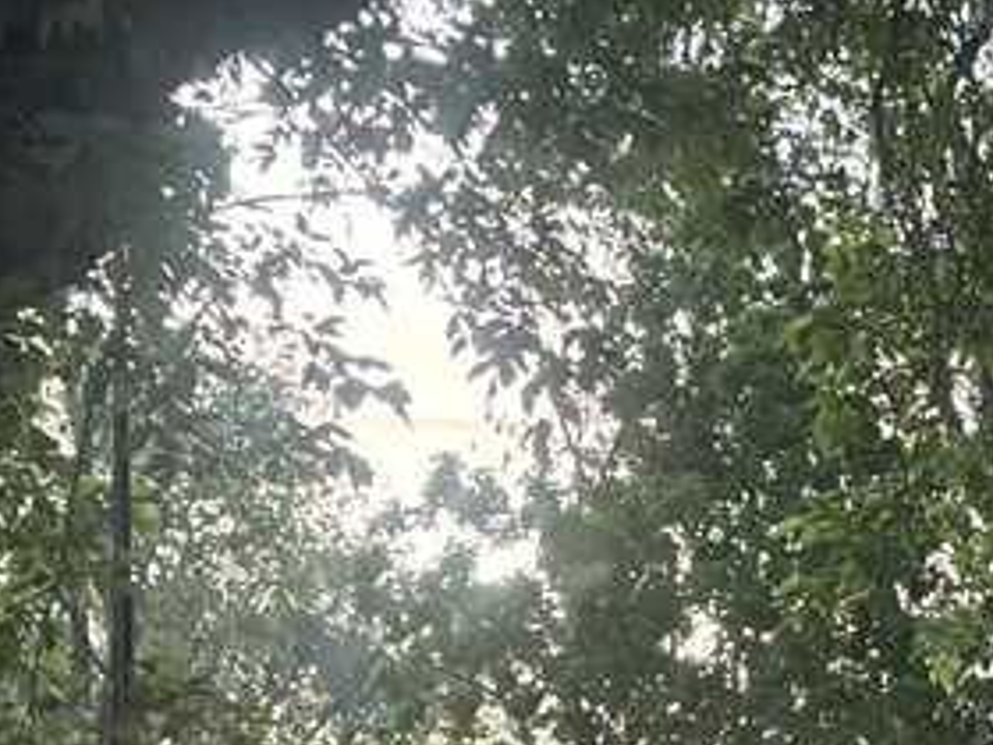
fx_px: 5450
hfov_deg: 10.2
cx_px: 1294
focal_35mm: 190
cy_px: 986
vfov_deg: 7.7
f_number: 1.6
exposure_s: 1/30
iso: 320
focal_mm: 5.96
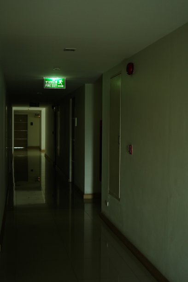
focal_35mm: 50
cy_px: 141
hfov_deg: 27.0
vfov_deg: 39.6
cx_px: 94
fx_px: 392
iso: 1250
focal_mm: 50
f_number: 2.8
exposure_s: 1/40
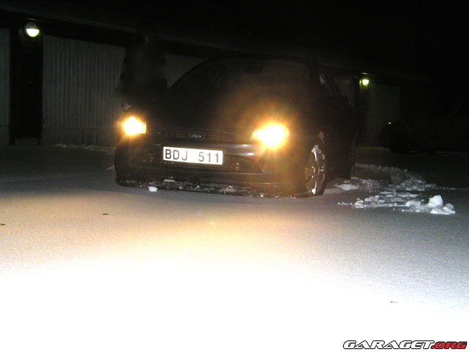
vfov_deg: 26.6
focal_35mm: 55
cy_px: 176
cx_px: 234
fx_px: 745
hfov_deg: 34.9
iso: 200
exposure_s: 1/40
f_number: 4.1
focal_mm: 9.7
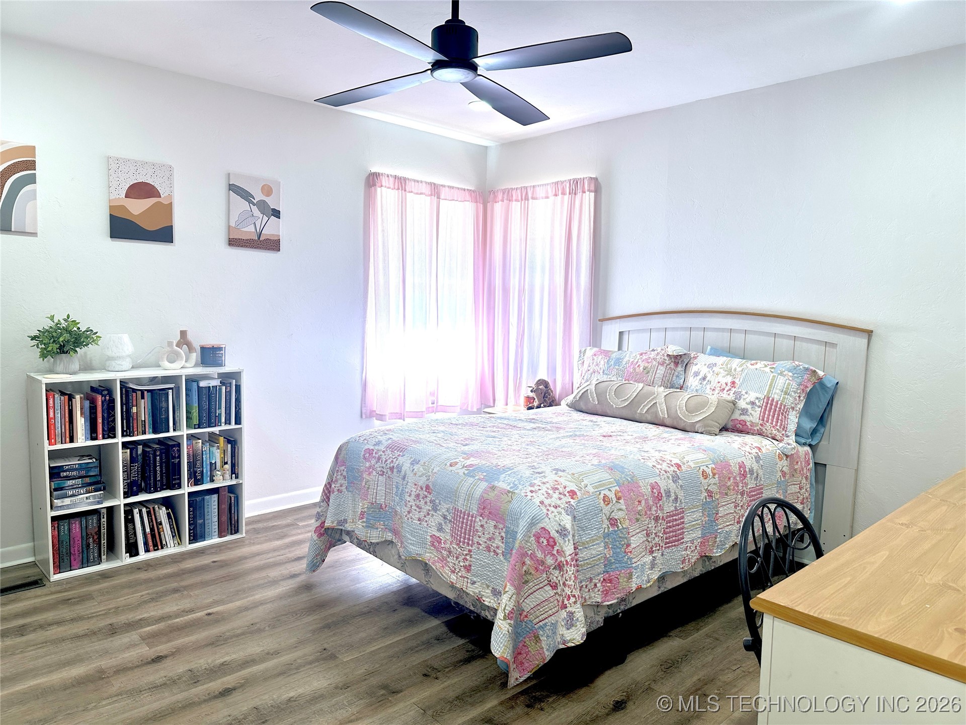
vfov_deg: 56.8
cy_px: 362
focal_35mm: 24
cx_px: 483
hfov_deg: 71.6
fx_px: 670
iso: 64
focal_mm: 6.86
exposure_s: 1/164
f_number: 1.78
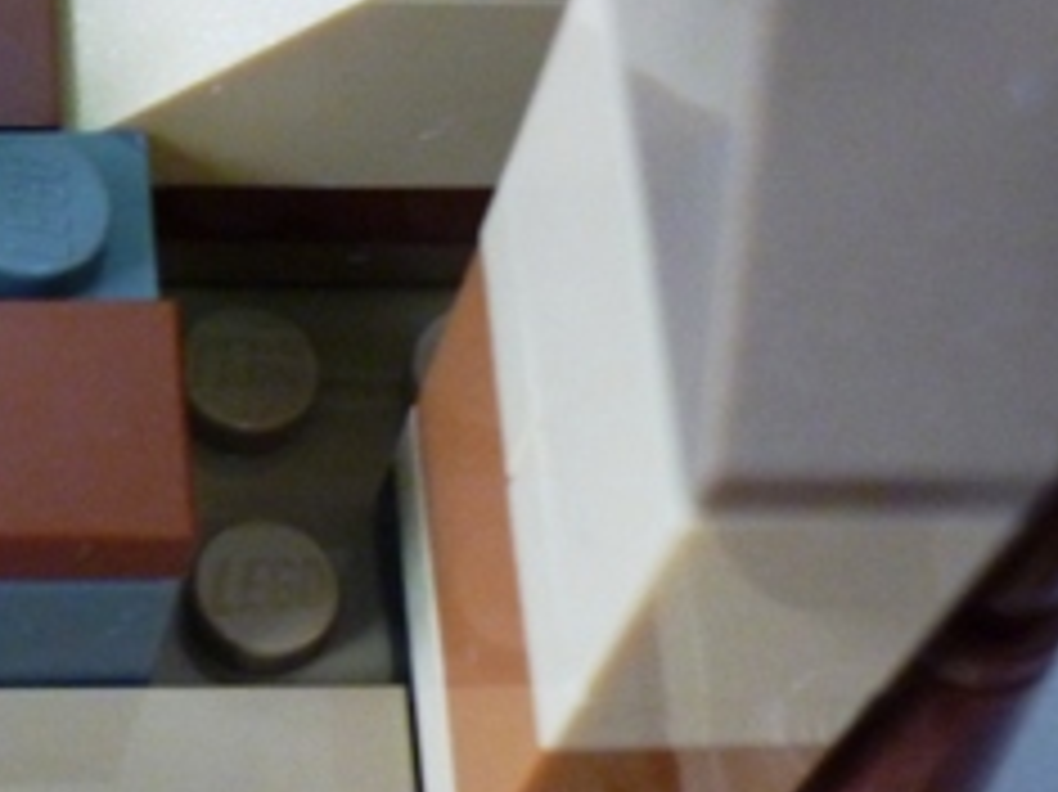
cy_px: 846
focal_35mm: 90
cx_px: -212
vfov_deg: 16.0
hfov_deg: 20.4
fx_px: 2749
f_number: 2.8
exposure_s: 1/20
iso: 400
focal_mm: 5.5
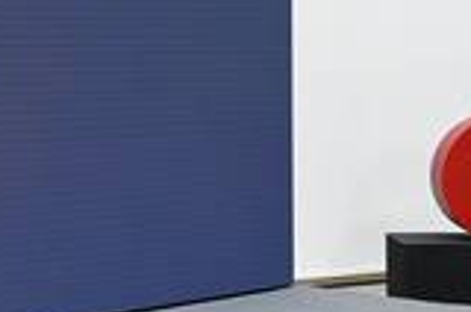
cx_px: 125
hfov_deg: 14.5
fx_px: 1841
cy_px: 18
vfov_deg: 9.6
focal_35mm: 141
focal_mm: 50
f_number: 6.3
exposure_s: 1/500
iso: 3200
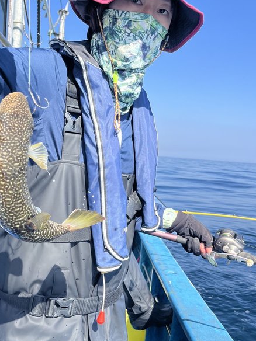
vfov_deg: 48.8
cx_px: 75
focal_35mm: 38
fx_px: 375
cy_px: 194
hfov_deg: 37.1
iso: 50
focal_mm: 5.1
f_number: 1.6
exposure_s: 1/1721
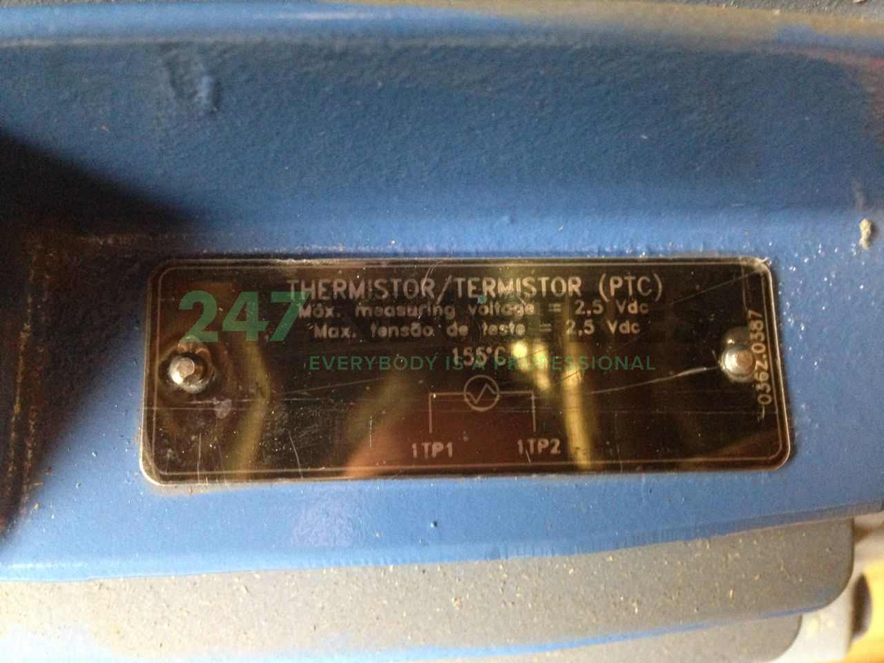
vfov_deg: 42.9
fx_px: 843
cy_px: 332
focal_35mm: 33
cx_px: 442
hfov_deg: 55.4
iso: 500
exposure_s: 1/15
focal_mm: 4.12
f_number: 2.4
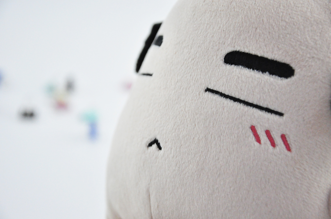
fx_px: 964
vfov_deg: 13.0
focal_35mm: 105
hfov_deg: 19.5
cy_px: 110
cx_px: 166
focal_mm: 70
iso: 3200
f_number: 5.3
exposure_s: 1/400
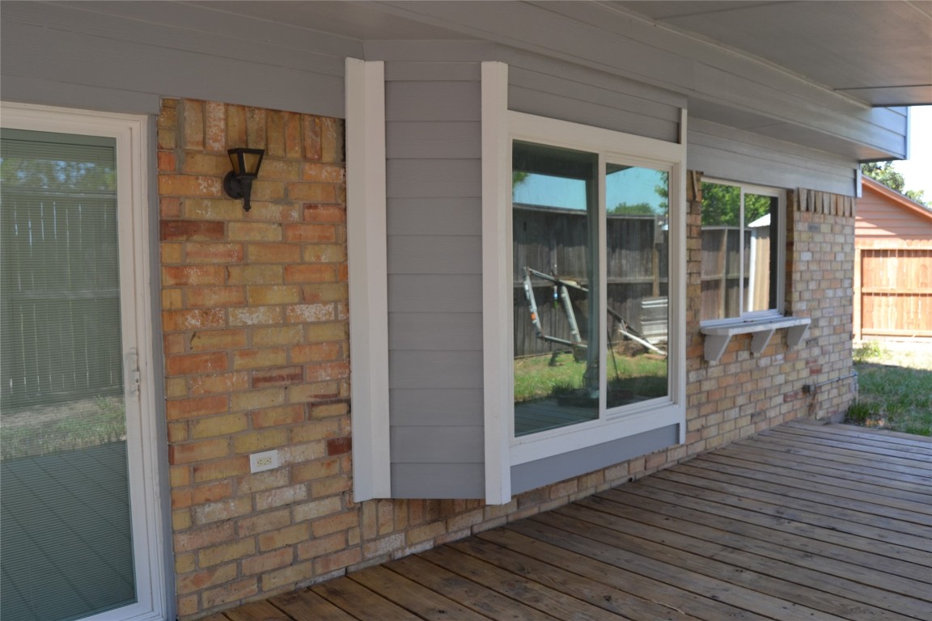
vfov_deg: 47.9
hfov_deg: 67.4
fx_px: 699
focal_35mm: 27
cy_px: 310
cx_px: 466
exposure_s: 1/125
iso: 180
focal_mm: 18
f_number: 5.6
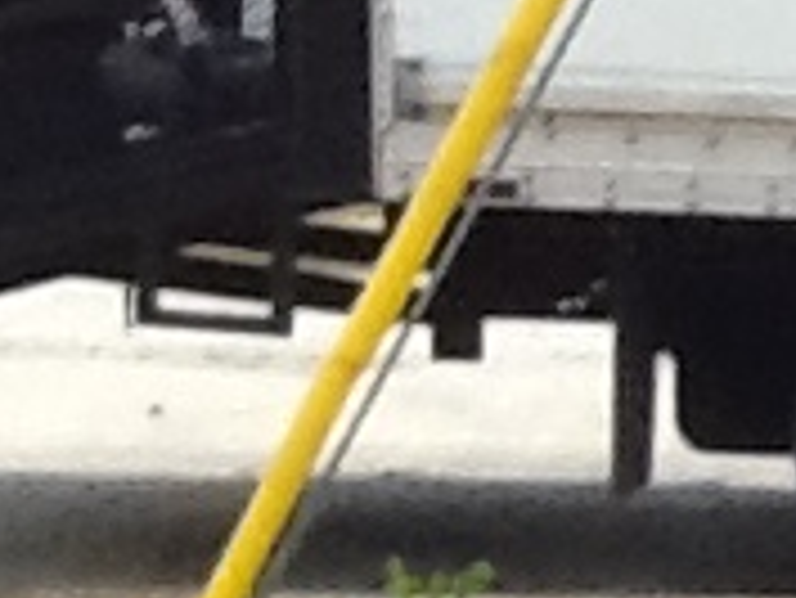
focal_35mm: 238
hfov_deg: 7.6
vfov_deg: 6.2
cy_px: 773
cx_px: 2060
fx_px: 5477
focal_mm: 2.03
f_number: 2.4
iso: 40
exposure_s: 1/505
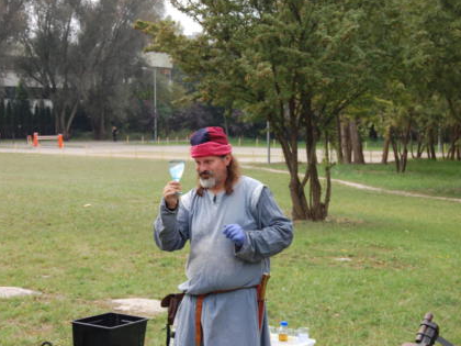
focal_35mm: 79
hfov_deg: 24.7
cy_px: 169
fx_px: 1052
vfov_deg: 18.7
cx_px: 211
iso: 200
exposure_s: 1/160
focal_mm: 46
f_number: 6.3
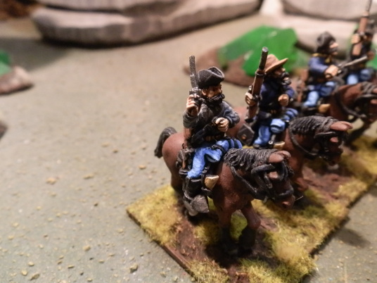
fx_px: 305
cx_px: 188
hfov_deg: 63.4
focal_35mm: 28
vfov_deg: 49.7
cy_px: 142
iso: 400
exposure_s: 1/40
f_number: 3.1
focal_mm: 5
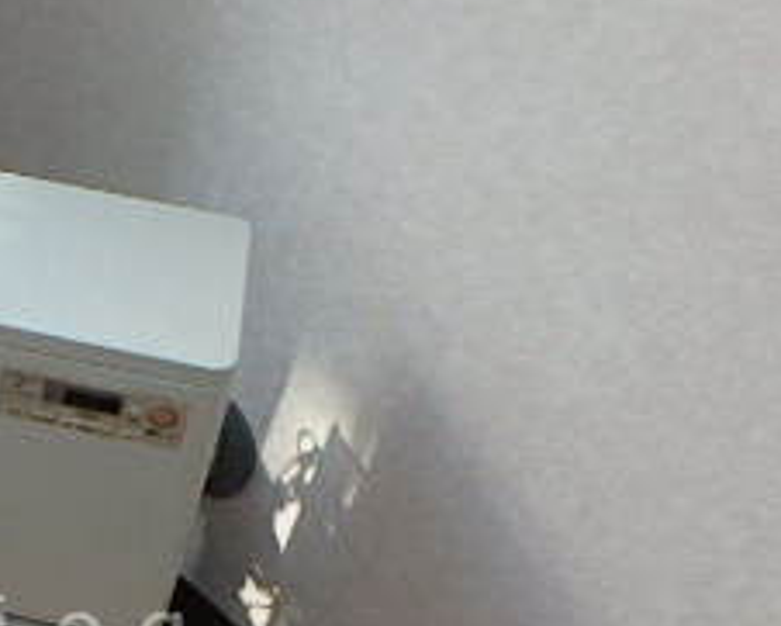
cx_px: -35
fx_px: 1341
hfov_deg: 29.8
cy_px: 636
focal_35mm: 58
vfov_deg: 24.9
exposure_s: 1/50
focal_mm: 3.7
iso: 200
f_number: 3.5
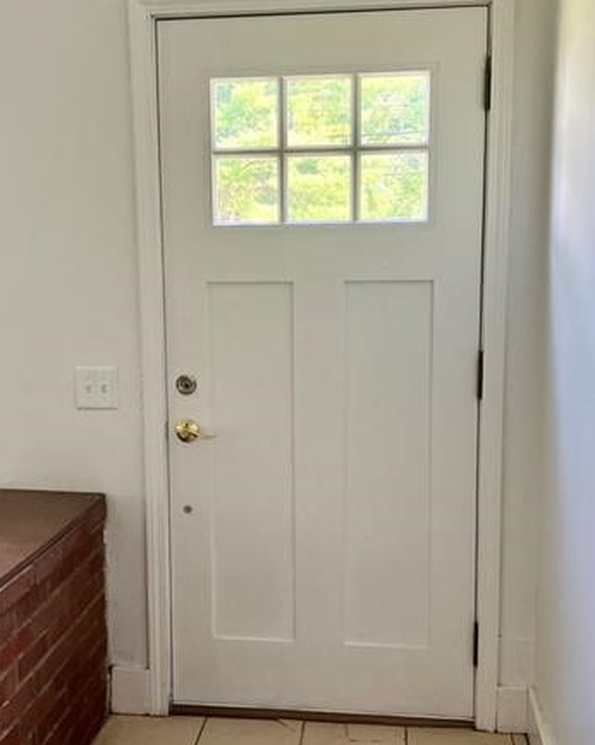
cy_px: 394
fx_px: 991
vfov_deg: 41.2
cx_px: 268
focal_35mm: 45
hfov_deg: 33.4
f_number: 1.5
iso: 125
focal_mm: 5.7
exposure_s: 1/121
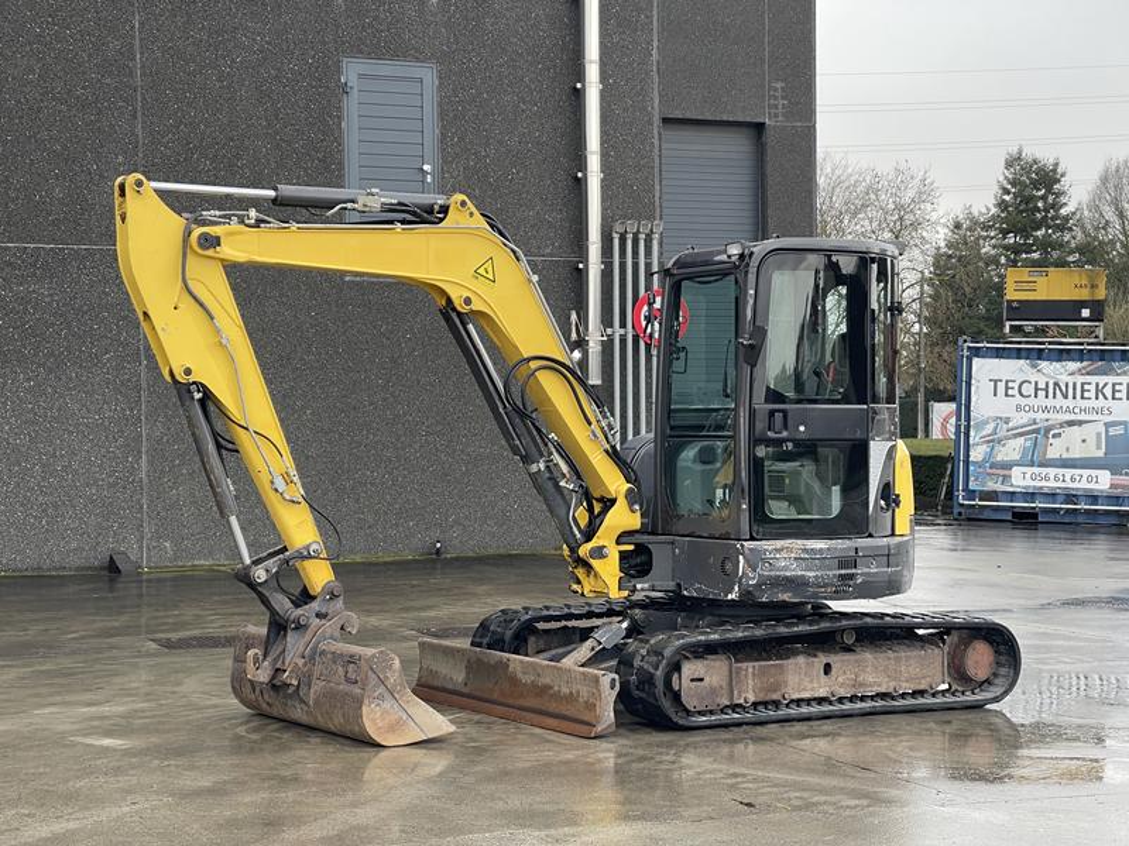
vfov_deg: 22.9
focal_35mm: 64
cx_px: 564
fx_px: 2087
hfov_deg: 30.3
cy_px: 423
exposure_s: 1/99
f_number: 2.2
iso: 50
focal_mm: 7.5
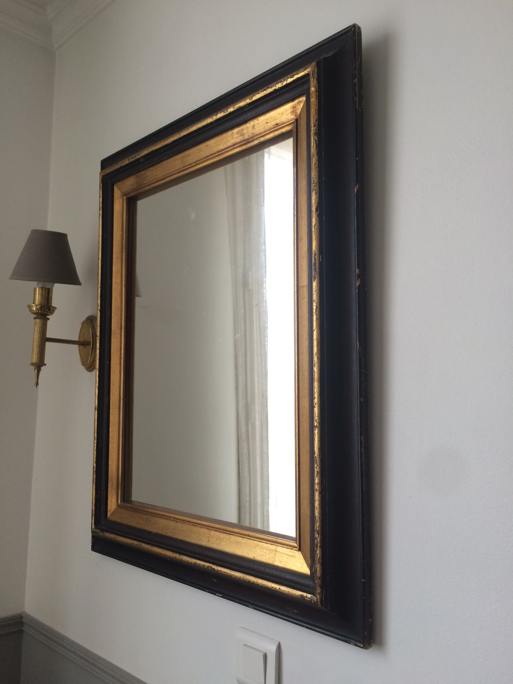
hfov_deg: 48.2
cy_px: 342
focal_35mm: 29
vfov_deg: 61.7
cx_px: 256
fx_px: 573
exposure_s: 1/30
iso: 40
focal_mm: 4.15
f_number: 2.2
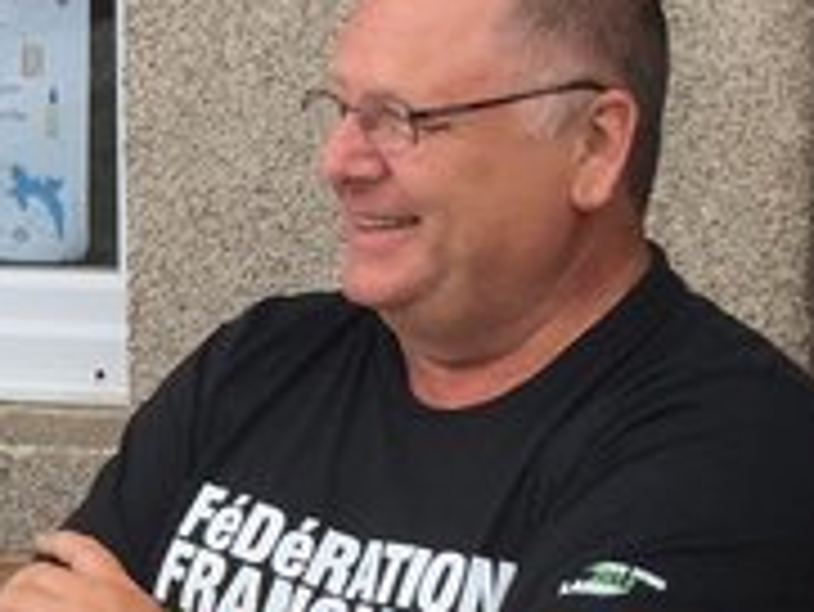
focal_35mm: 144
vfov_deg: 10.2
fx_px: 3388
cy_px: 614
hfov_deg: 12.4
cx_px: -693
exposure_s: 1/581
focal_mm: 4.15
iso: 32
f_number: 2.2
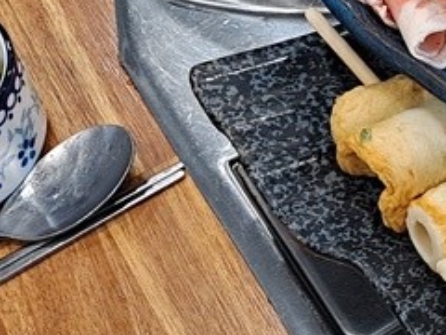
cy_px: 86
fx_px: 1288
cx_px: 637
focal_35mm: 100
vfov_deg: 14.7
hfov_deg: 17.9
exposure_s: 1/60
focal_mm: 5.23
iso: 125
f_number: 1.8
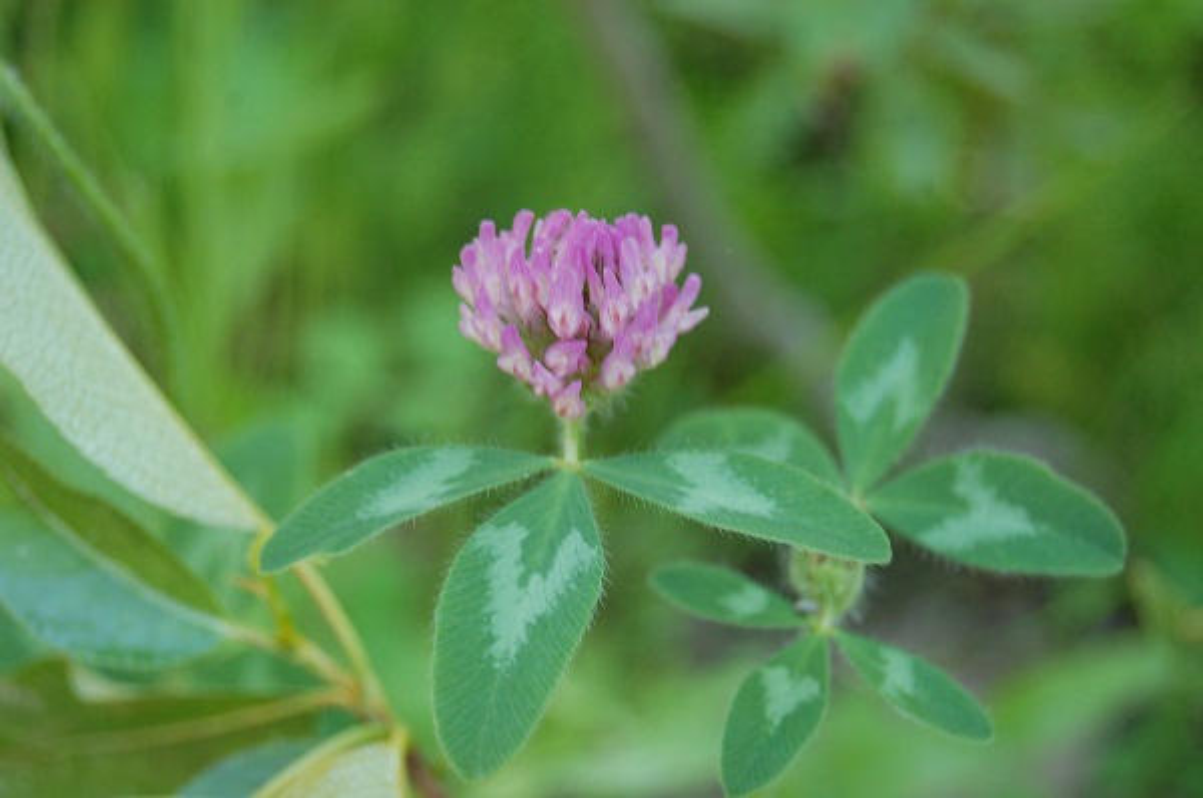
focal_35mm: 82
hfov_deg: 24.7
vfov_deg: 16.5
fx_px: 2752
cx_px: 602
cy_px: 399
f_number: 5.6
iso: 400
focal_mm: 55
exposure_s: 1/60
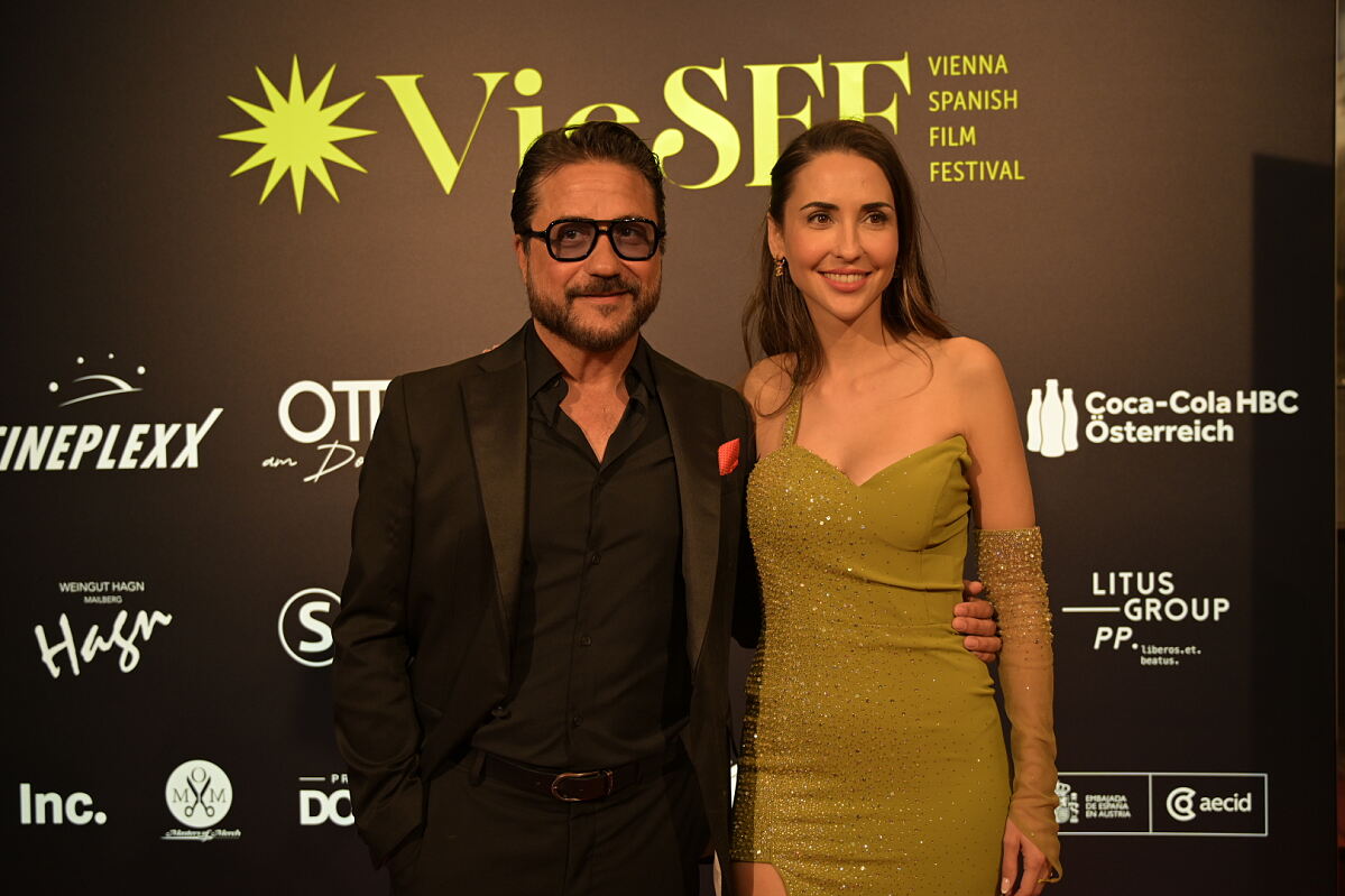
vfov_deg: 35.0
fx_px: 1419
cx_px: 672
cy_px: 448
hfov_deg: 50.7
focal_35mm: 38
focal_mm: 38
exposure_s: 1/160
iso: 320
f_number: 4
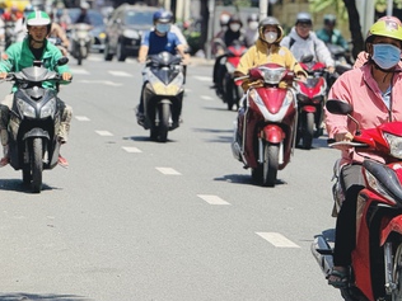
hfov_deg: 8.1
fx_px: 2822
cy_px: 65
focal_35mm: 243
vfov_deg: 6.1
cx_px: 176
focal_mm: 15.66
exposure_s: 1/963
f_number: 2.8
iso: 50
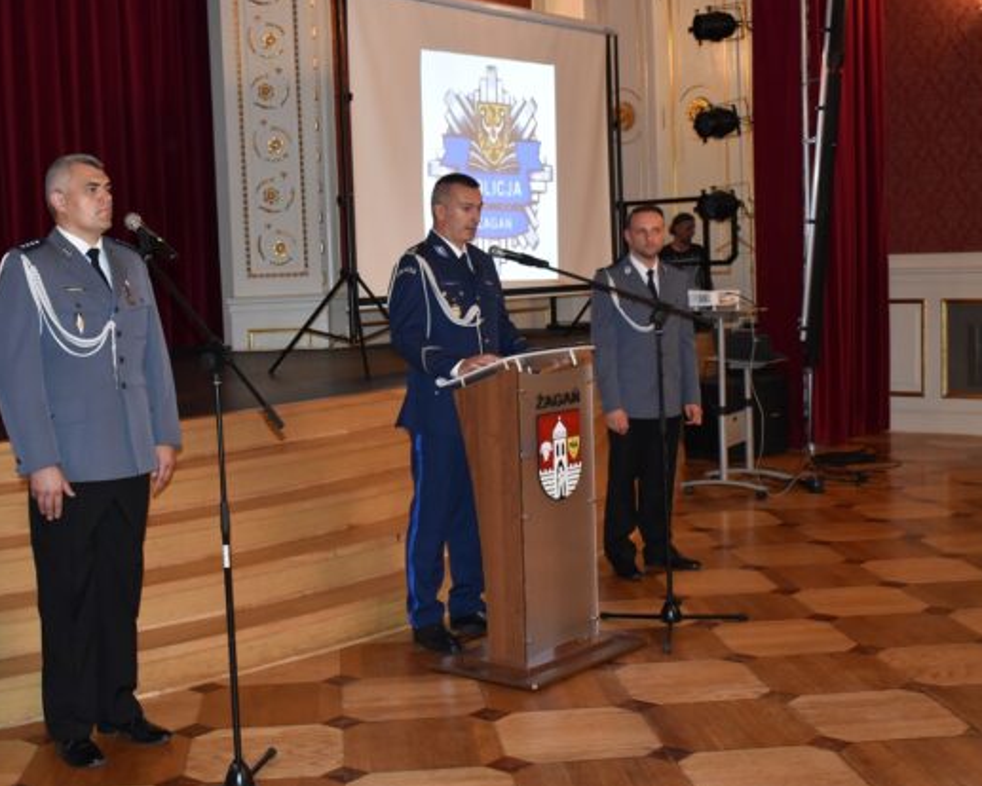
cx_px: 410
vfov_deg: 31.5
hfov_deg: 38.7
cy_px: 393
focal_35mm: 48
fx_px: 1396
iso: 1800
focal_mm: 28
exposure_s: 1/60
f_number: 4.2
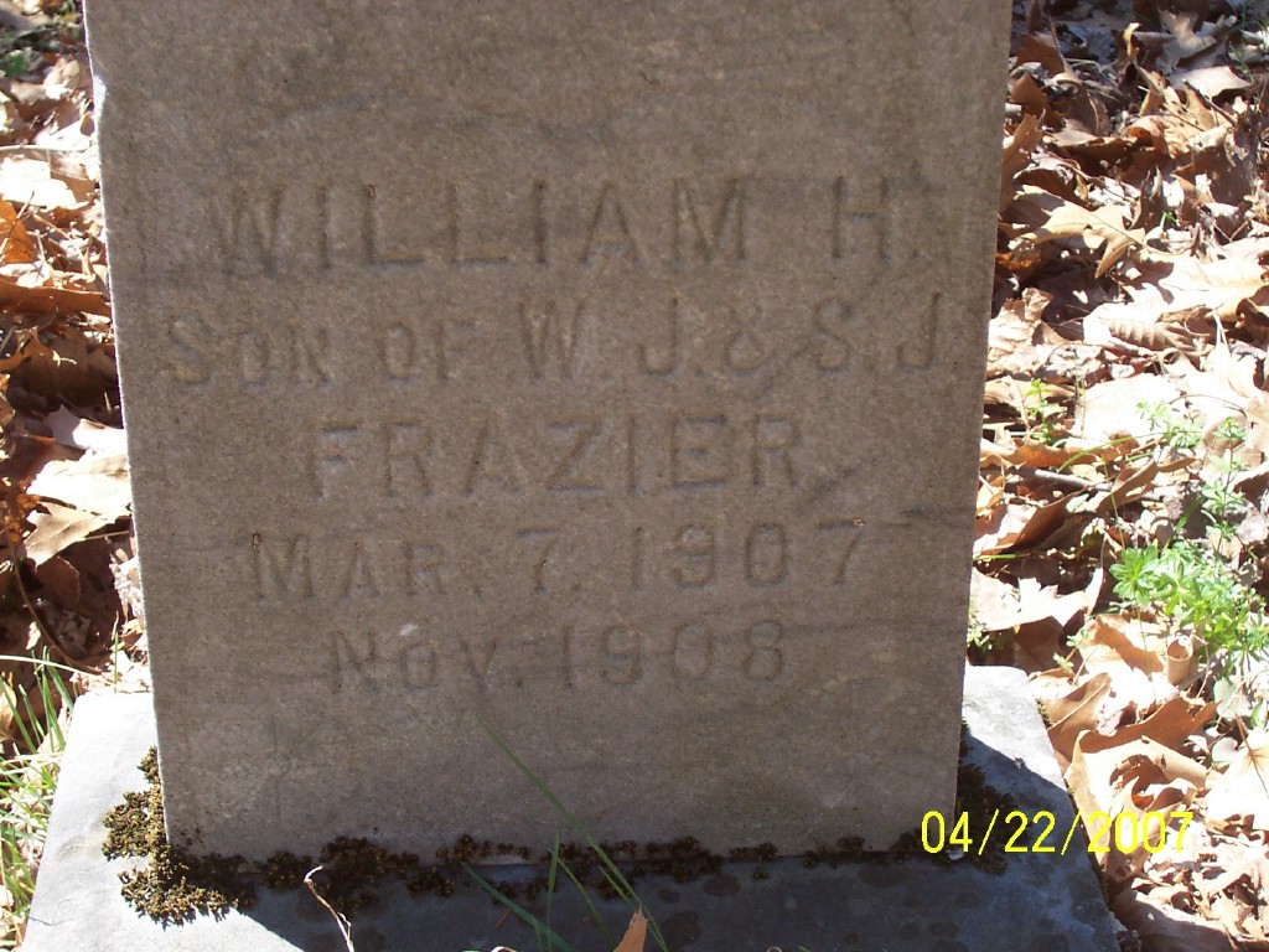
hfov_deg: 27.4
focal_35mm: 71
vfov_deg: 20.7
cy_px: 476
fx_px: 2603
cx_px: 634
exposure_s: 1/180
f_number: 4
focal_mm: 10.8
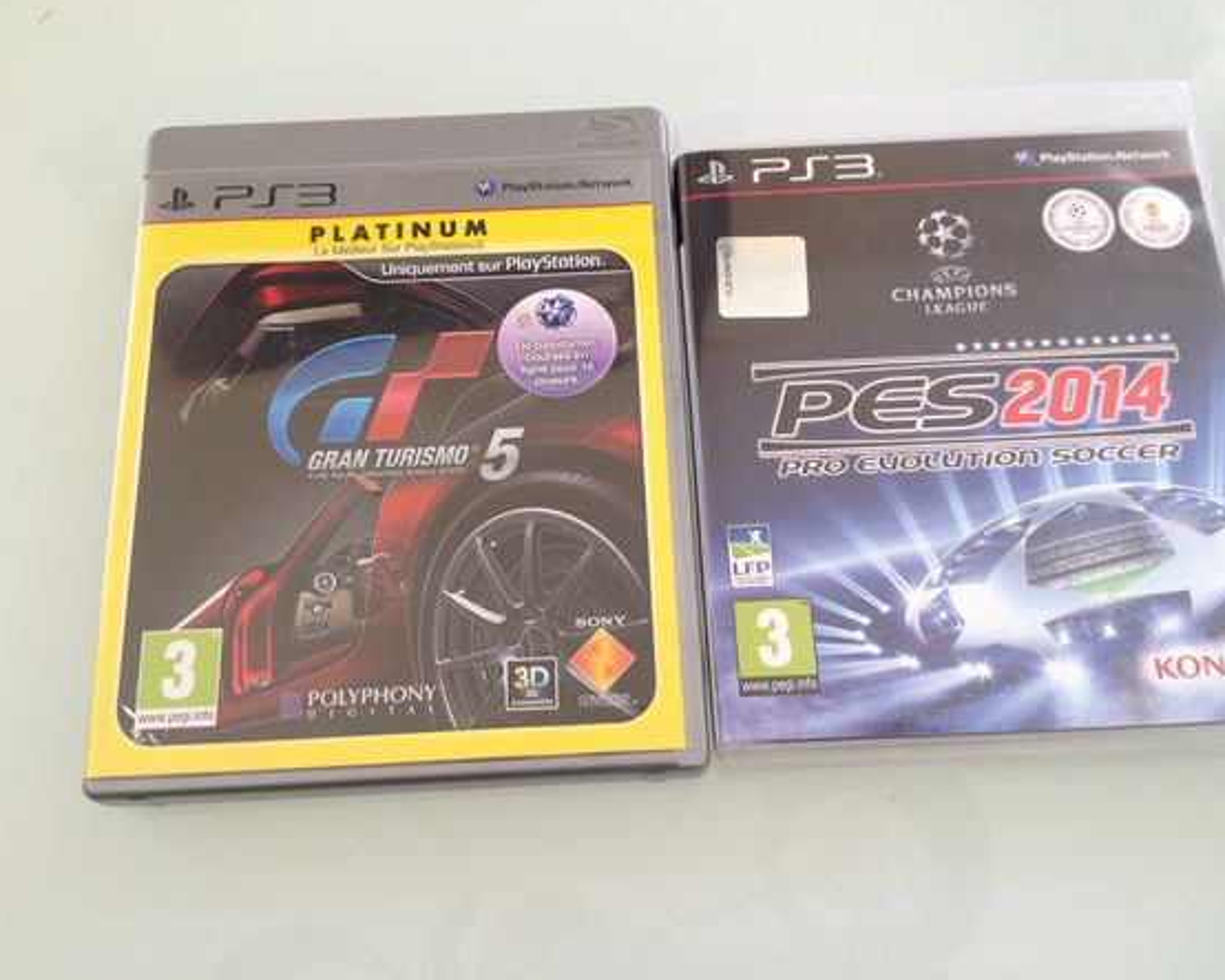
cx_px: 621
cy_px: 487
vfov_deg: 40.1
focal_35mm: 37
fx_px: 1341
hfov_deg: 49.1
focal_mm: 4.28
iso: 80
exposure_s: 1/120
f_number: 2.4
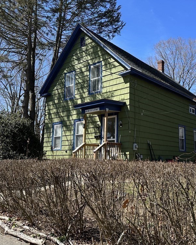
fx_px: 232
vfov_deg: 55.7
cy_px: 125
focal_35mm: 32
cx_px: 128
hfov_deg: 45.2
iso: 80
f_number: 1.78
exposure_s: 1/2070
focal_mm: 6.86
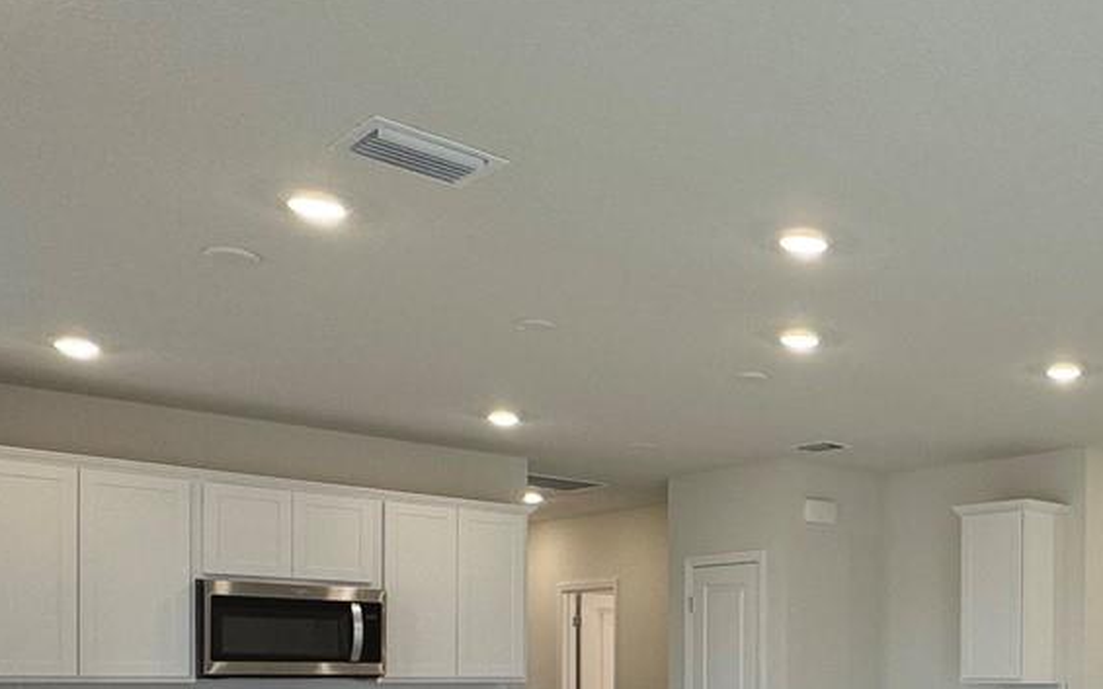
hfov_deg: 42.0
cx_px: 1056
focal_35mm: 42
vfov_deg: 28.6
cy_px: 691
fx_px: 1262
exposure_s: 1/120
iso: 100
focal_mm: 2.22
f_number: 2.2
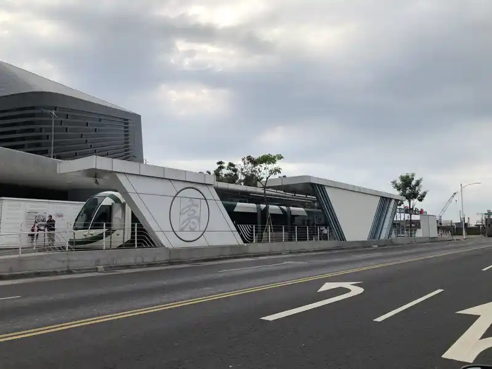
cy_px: 184
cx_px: 246
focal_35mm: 28
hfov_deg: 63.4
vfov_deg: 49.7
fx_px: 398
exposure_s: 1/1033
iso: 20
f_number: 1.8
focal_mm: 4
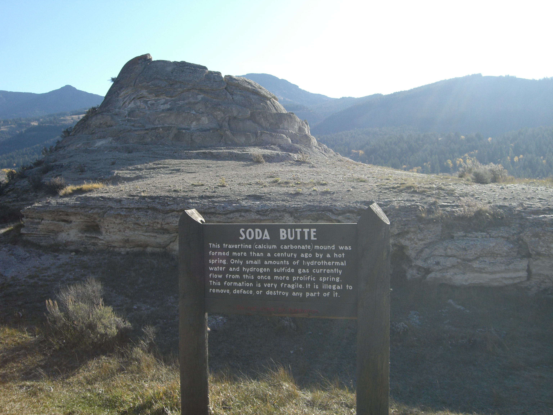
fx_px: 607
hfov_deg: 49.0
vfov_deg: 37.7
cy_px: 208
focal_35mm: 38
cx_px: 276
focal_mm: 7.9
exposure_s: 1/500
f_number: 4
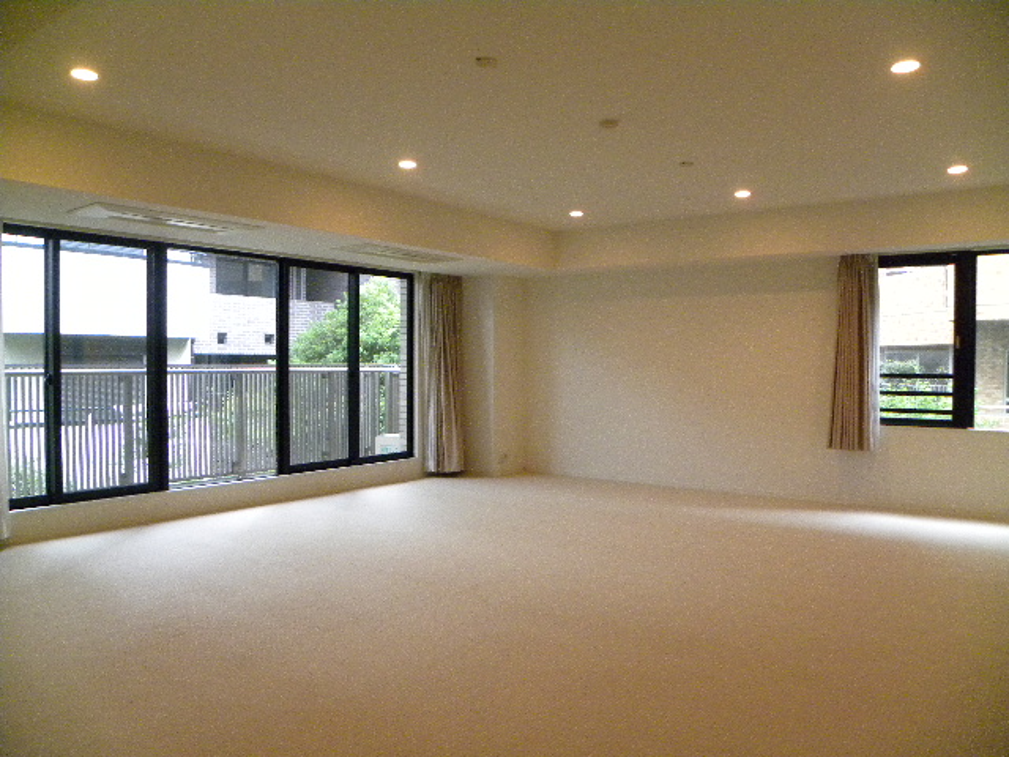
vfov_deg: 53.1
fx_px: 758
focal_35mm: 26
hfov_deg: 67.3
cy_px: 378
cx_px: 504
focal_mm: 4.6
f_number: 2.8
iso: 465
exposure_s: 1/60
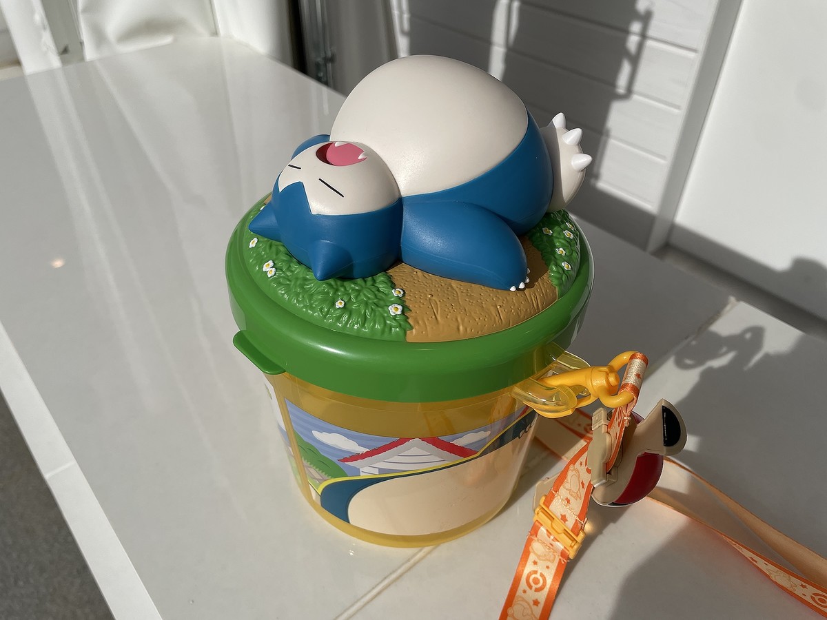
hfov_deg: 67.3
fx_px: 621
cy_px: 310
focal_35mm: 26
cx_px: 414
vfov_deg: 53.1
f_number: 1.6
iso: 32
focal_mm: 4.2
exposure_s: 1/9804
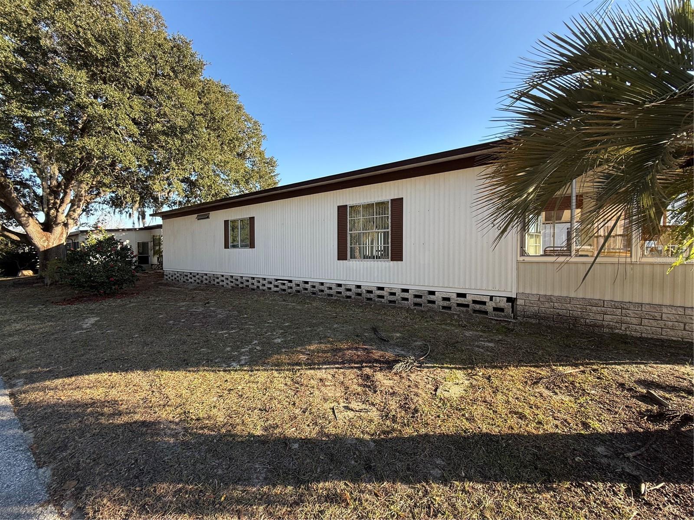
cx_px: 347
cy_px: 260
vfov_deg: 85.7
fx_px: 281
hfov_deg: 102.1
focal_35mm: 14
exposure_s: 1/405
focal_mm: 2.22
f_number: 2.2
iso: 64
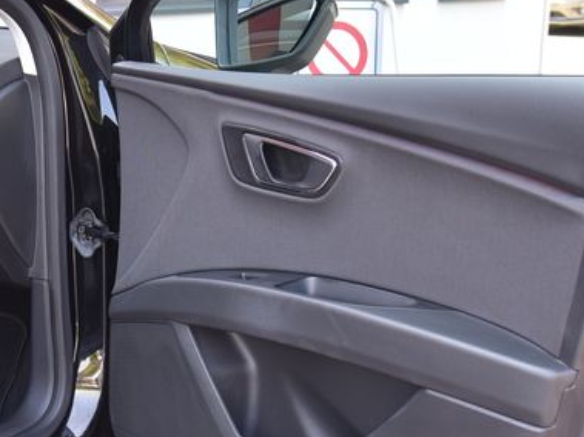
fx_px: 1316
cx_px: 62
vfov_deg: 18.9
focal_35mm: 78
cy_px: 191
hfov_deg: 24.3
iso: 500
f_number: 5
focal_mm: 30
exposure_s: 1/100
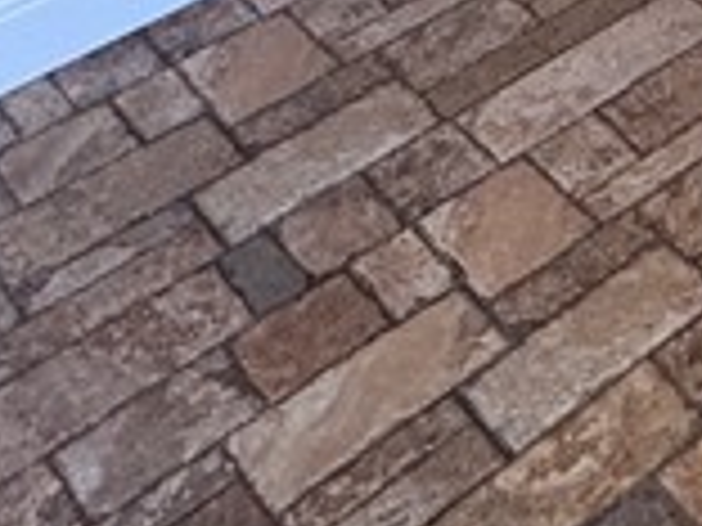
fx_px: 1866
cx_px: 1130
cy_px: -971
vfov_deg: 11.3
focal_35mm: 92
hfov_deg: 18.3
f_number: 2.2
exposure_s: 1/60
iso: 200
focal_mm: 2.22
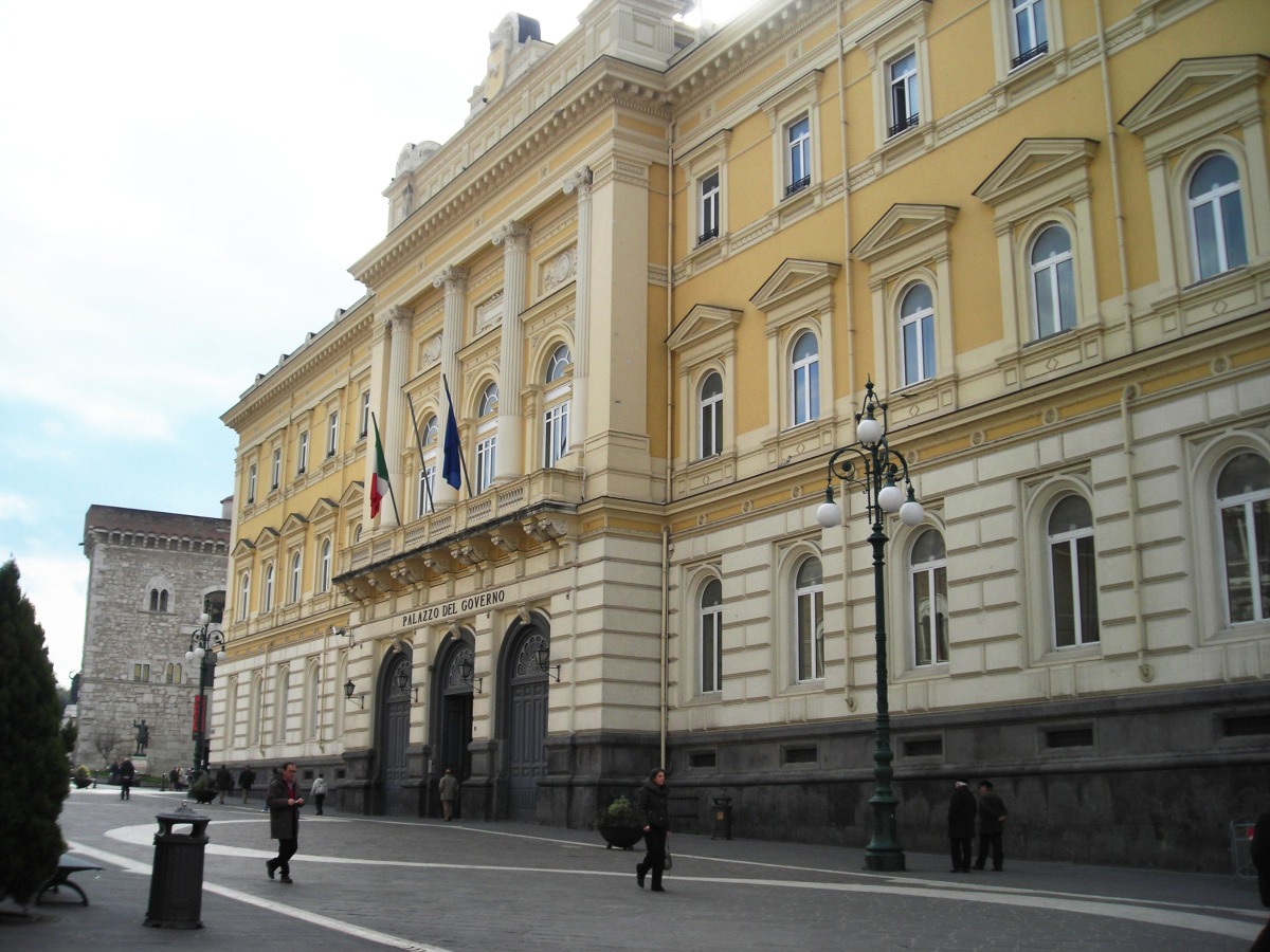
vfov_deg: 37.7
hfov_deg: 49.0
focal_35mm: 38
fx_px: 1394
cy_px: 476
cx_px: 635
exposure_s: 1/170
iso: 50
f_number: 6.4
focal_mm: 6.3
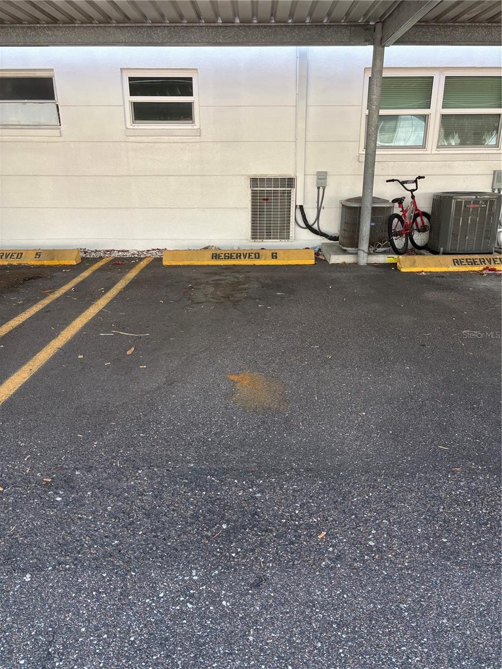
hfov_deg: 53.1
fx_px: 503
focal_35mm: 26
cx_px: 251
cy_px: 334
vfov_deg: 67.3
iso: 50
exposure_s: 1/437
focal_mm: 5.96
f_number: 1.6
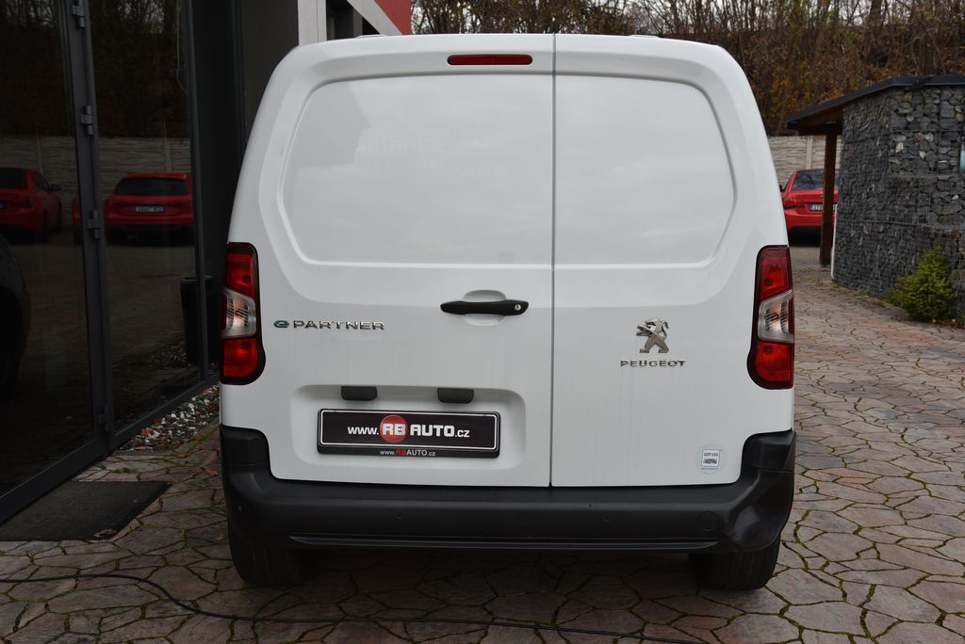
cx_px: 482
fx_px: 1019
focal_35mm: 38
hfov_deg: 50.7
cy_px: 322
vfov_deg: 35.1
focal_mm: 38
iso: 500
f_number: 9
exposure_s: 1/320
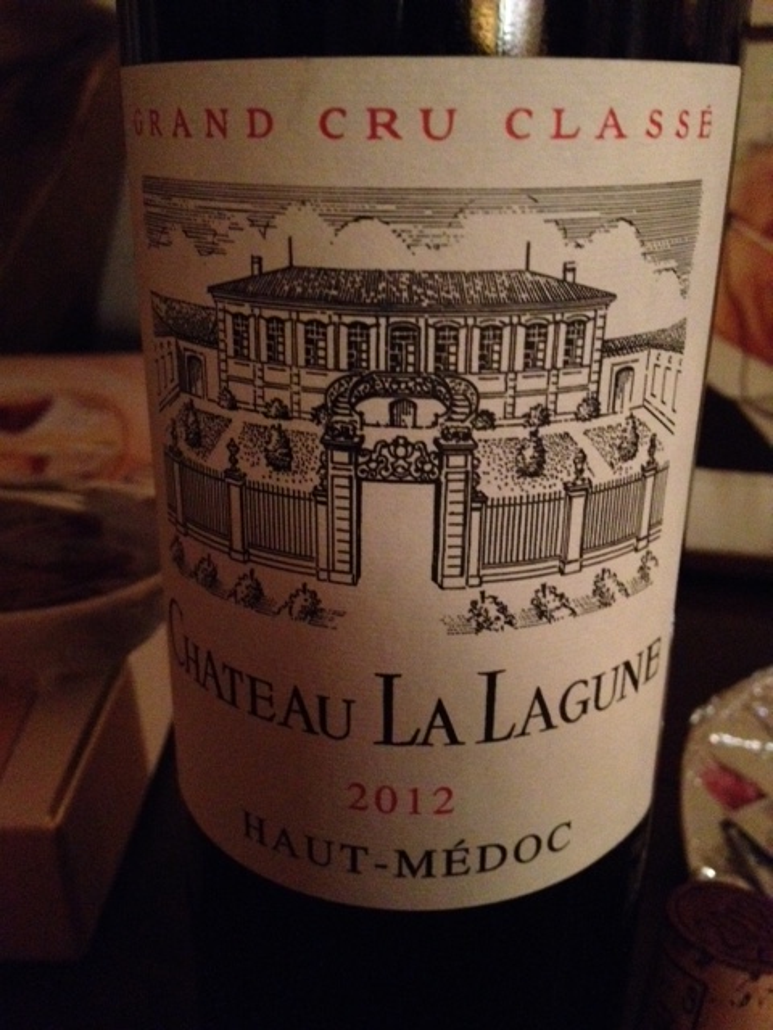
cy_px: 515
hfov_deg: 40.7
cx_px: 386
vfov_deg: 52.6
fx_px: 1042
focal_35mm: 35
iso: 800
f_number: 2.4
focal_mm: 4.28
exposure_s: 1/15
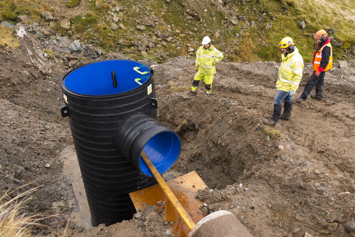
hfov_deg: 54.4
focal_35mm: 35
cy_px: 118
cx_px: 178
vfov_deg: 37.9
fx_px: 345
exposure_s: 1/200
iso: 1000
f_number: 5
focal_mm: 35
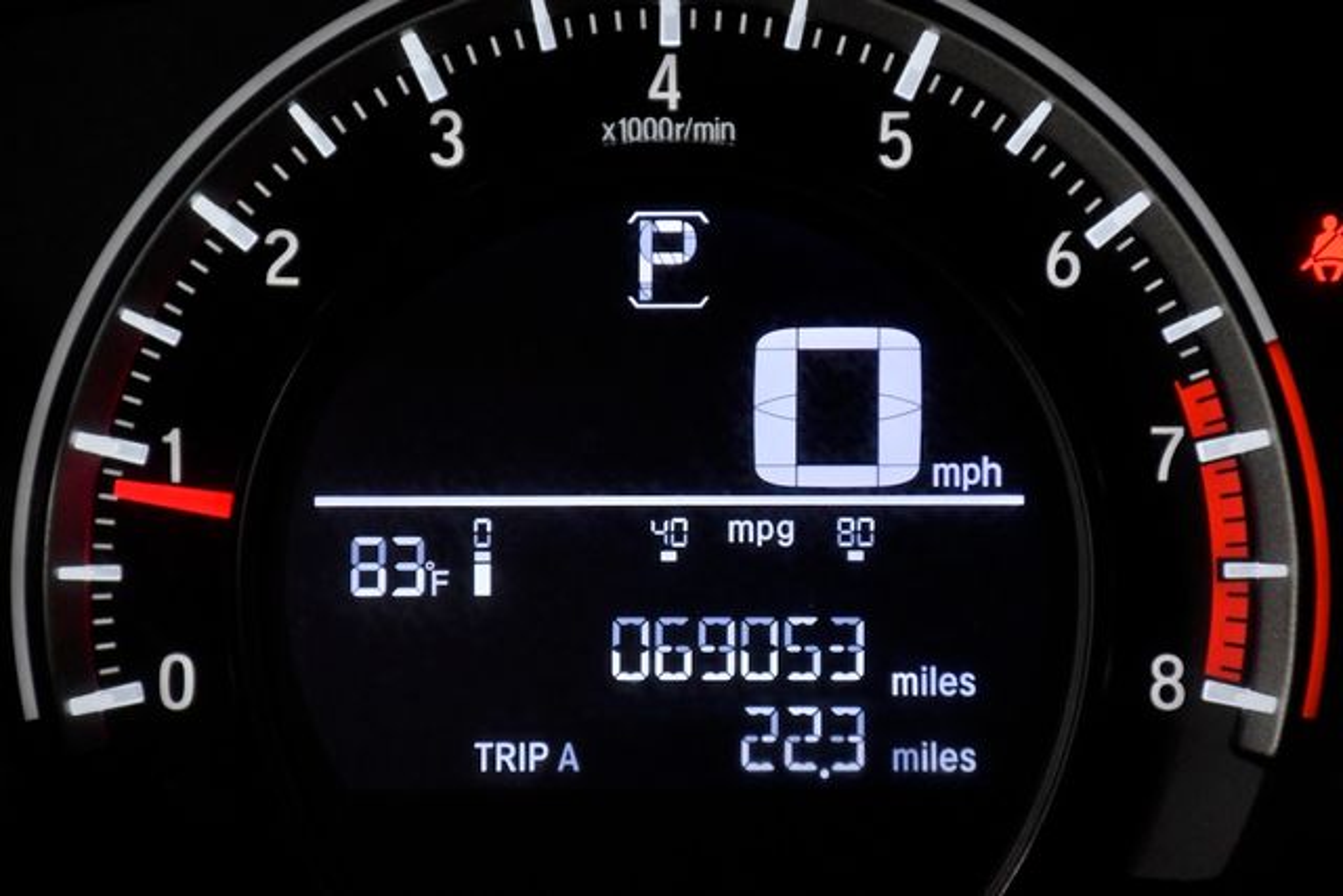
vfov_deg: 6.5
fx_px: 7835
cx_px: 672
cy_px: 448
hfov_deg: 9.8
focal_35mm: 210
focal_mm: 140
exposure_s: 1/250
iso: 2500
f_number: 5.6
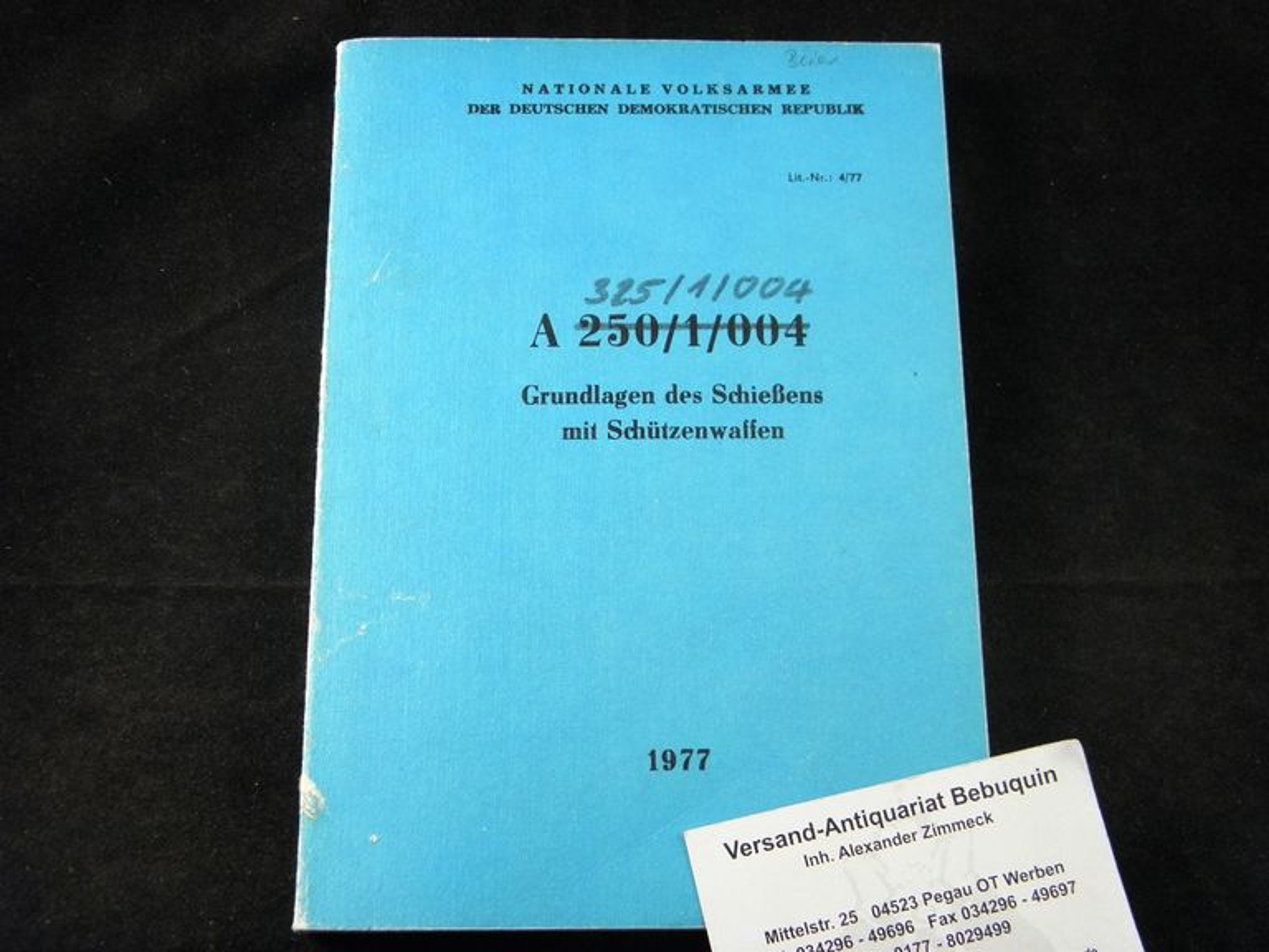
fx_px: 1613
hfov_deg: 42.9
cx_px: 634
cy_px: 476
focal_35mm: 44
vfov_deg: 32.9
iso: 200
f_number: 3.9
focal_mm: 7.9
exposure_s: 1/40
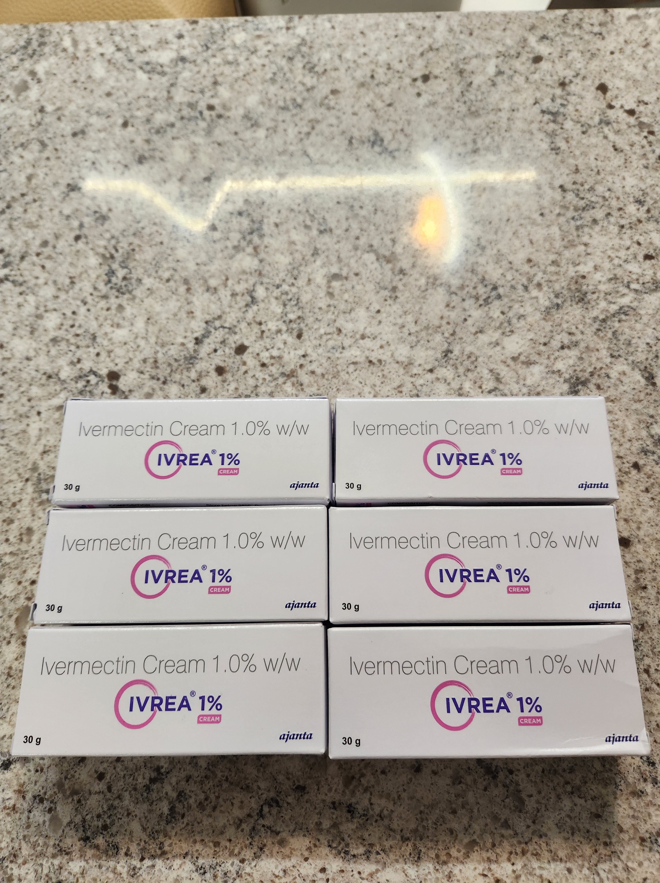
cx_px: 330
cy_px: 442
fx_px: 586
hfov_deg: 58.8
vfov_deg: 74.0
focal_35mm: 23
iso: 125
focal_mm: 5.4
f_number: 1.8
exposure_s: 1/120
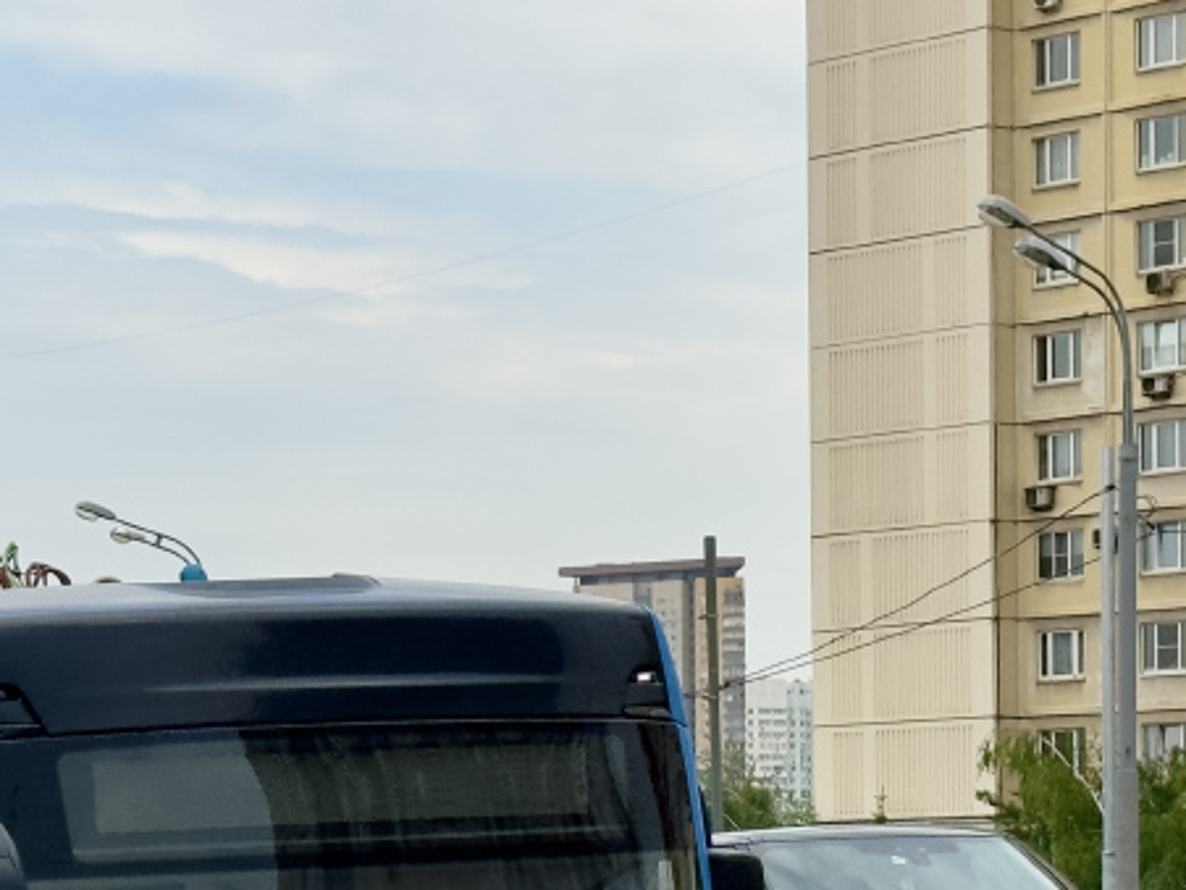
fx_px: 4728
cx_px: -71
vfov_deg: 10.7
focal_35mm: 138
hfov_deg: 14.0
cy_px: 789
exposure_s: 1/3731
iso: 64
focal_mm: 6.86
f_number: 1.78
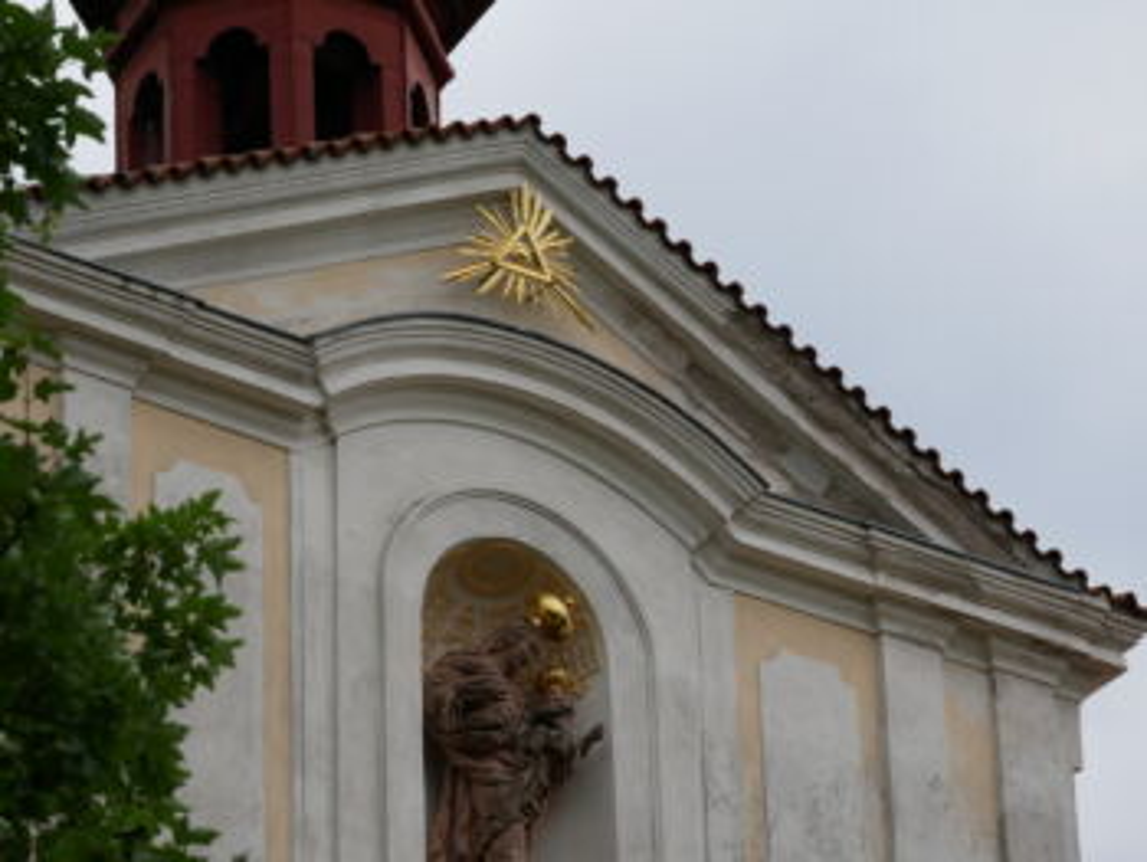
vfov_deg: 7.4
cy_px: 431
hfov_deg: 9.9
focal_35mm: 200
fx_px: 6632
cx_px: 574
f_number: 7.1
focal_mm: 100
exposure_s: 1/800
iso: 200
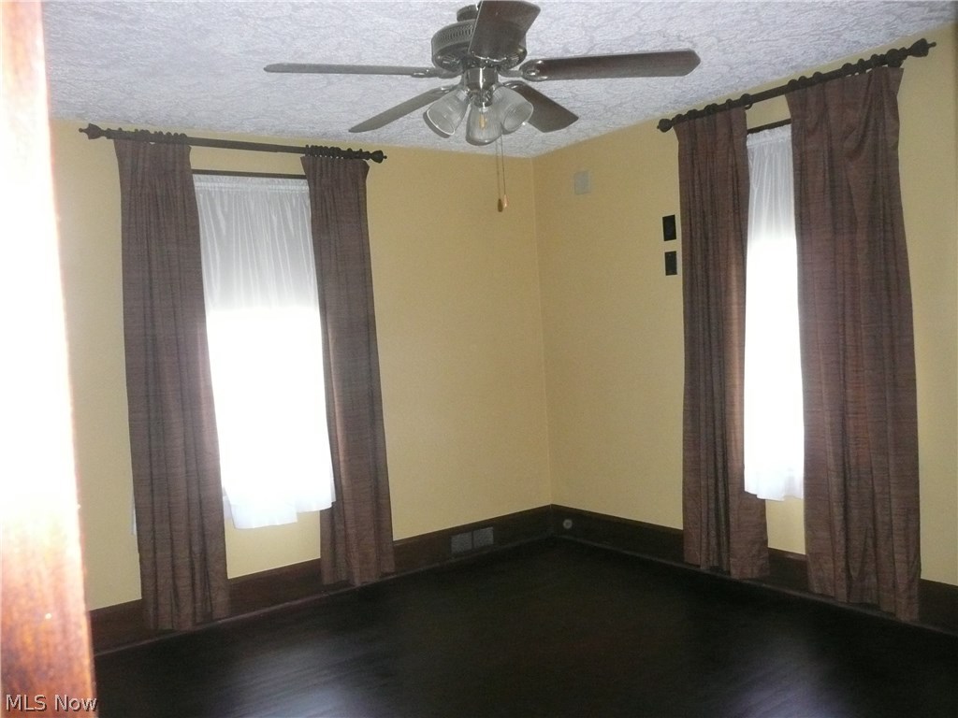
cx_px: 479
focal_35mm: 30
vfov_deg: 46.8
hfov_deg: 60.0
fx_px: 830
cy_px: 359
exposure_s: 1/30
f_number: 3.4
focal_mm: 4.9
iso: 500
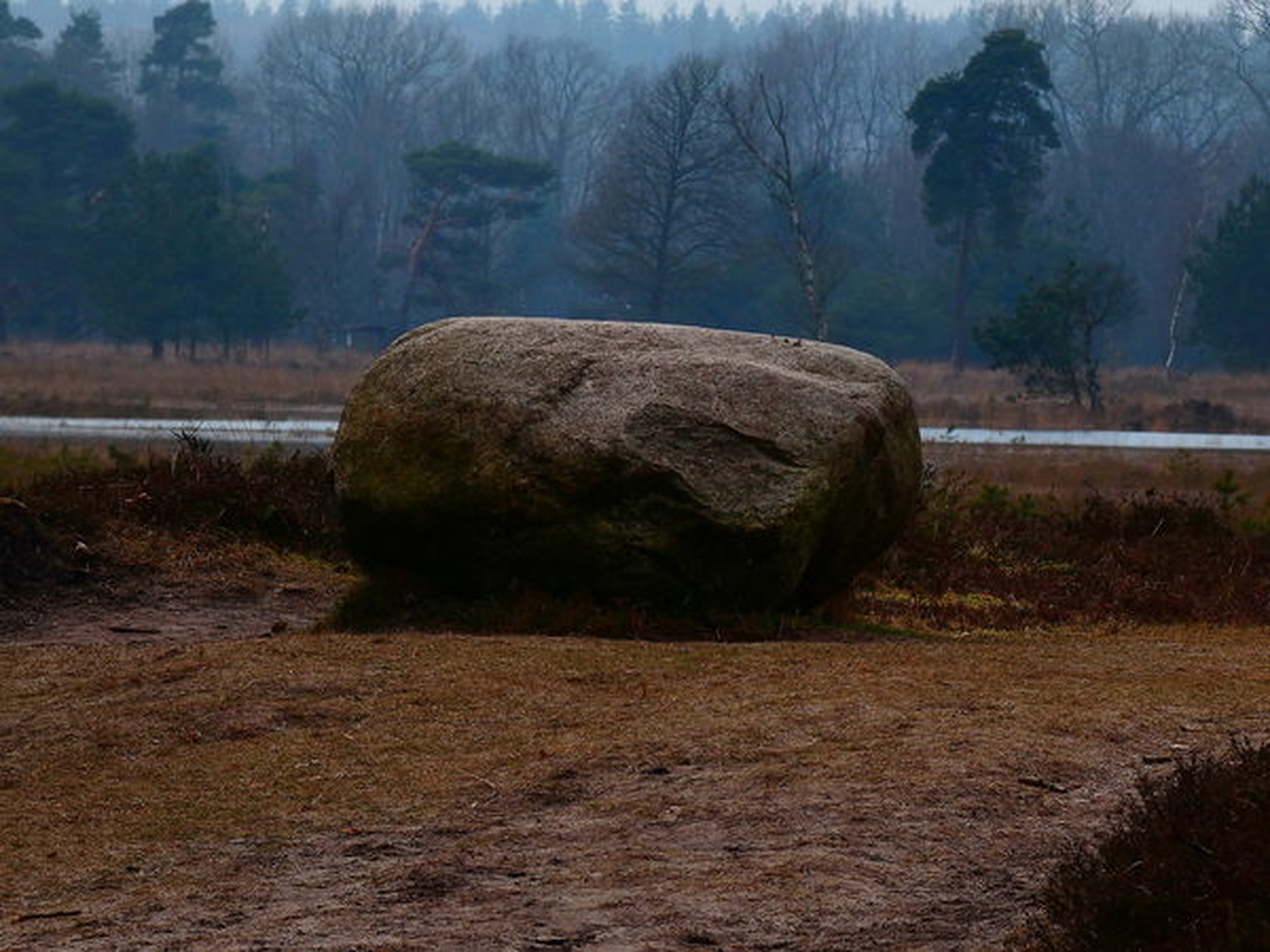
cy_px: 476
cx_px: 635
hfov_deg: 6.0
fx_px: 12070
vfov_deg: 4.5
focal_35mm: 329
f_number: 5.6
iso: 80
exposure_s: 1/50
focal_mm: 58.9
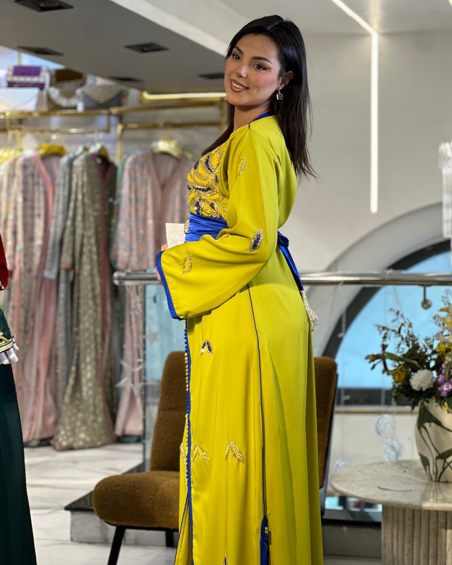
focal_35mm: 82
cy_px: 275
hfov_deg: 18.7
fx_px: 1371
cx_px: 227
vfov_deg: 23.3
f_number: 2.8
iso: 50
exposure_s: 1/100
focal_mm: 9
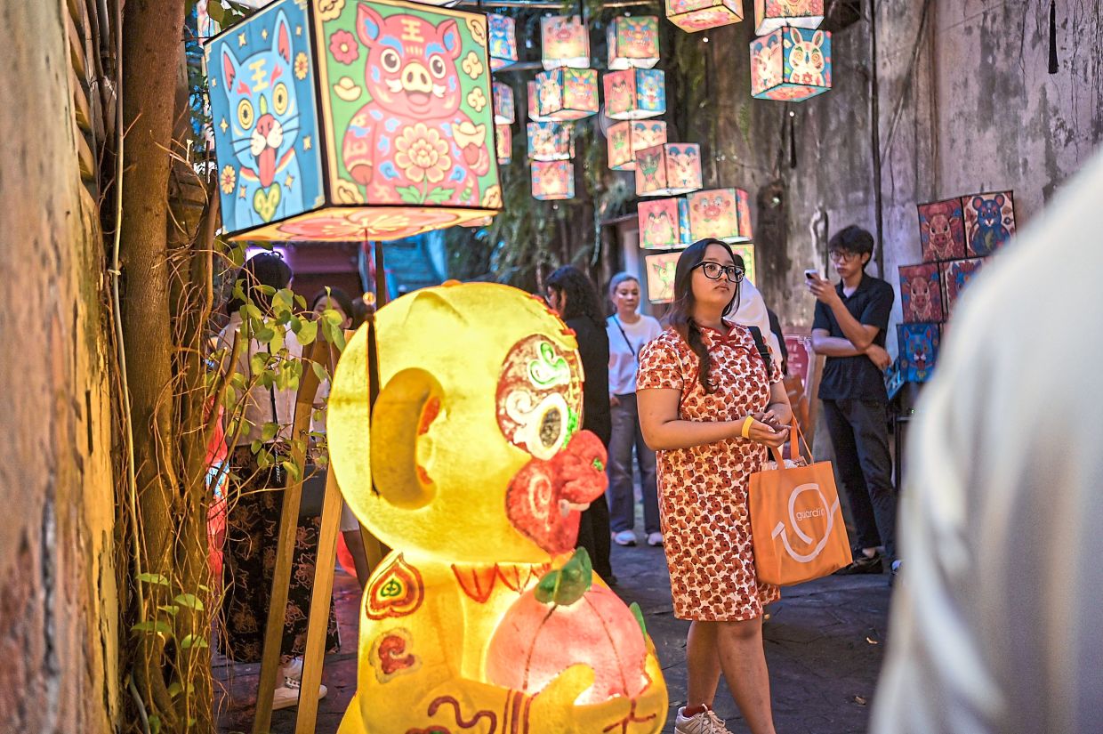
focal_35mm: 35
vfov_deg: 37.8
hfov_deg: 54.5
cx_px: 552
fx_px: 1072
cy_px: 367
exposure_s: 1/250
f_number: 1.8
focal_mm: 35
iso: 1000
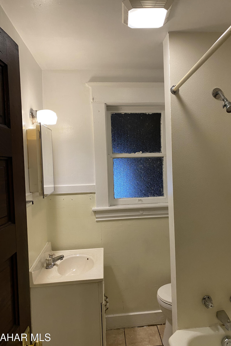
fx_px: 269
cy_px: 175
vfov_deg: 65.5
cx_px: 133
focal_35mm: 28
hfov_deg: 46.2
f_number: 1.8
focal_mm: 4.25
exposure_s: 1/60
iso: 125
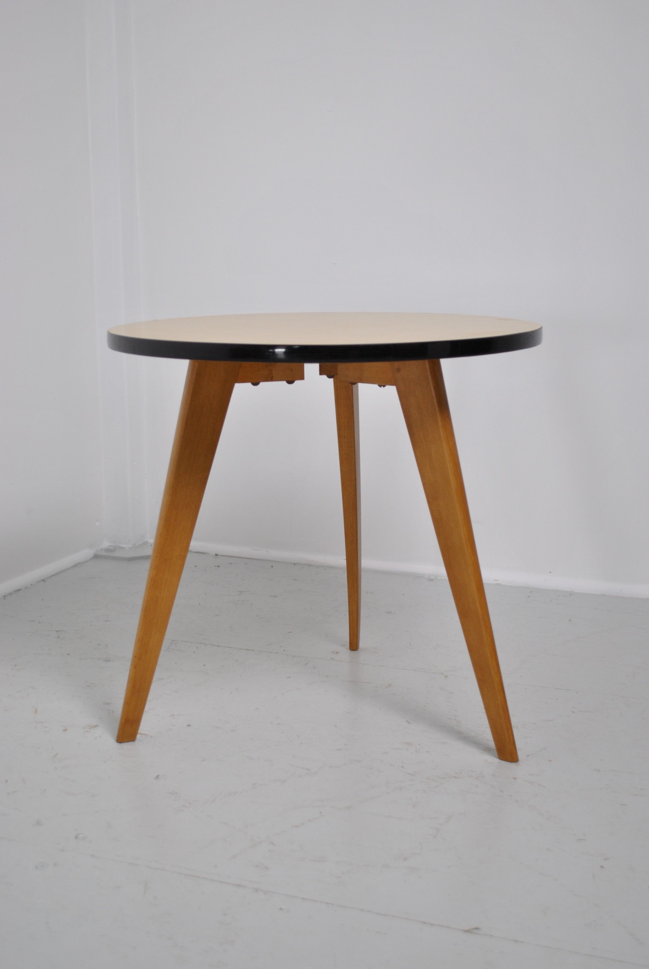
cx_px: 330
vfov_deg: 40.3
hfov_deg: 27.6
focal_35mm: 49
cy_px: 487
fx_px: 1321
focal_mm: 32
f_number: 4.8
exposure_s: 1/30
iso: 250
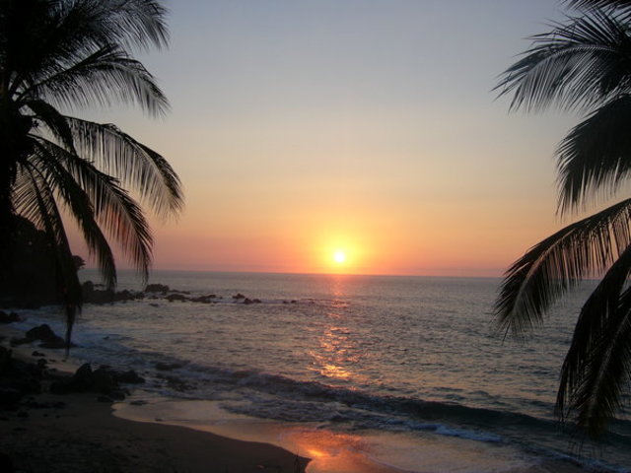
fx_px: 638
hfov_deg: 52.6
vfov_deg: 40.7
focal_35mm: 35
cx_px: 316
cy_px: 236
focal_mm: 5.8
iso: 50
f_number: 2.8
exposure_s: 1/400
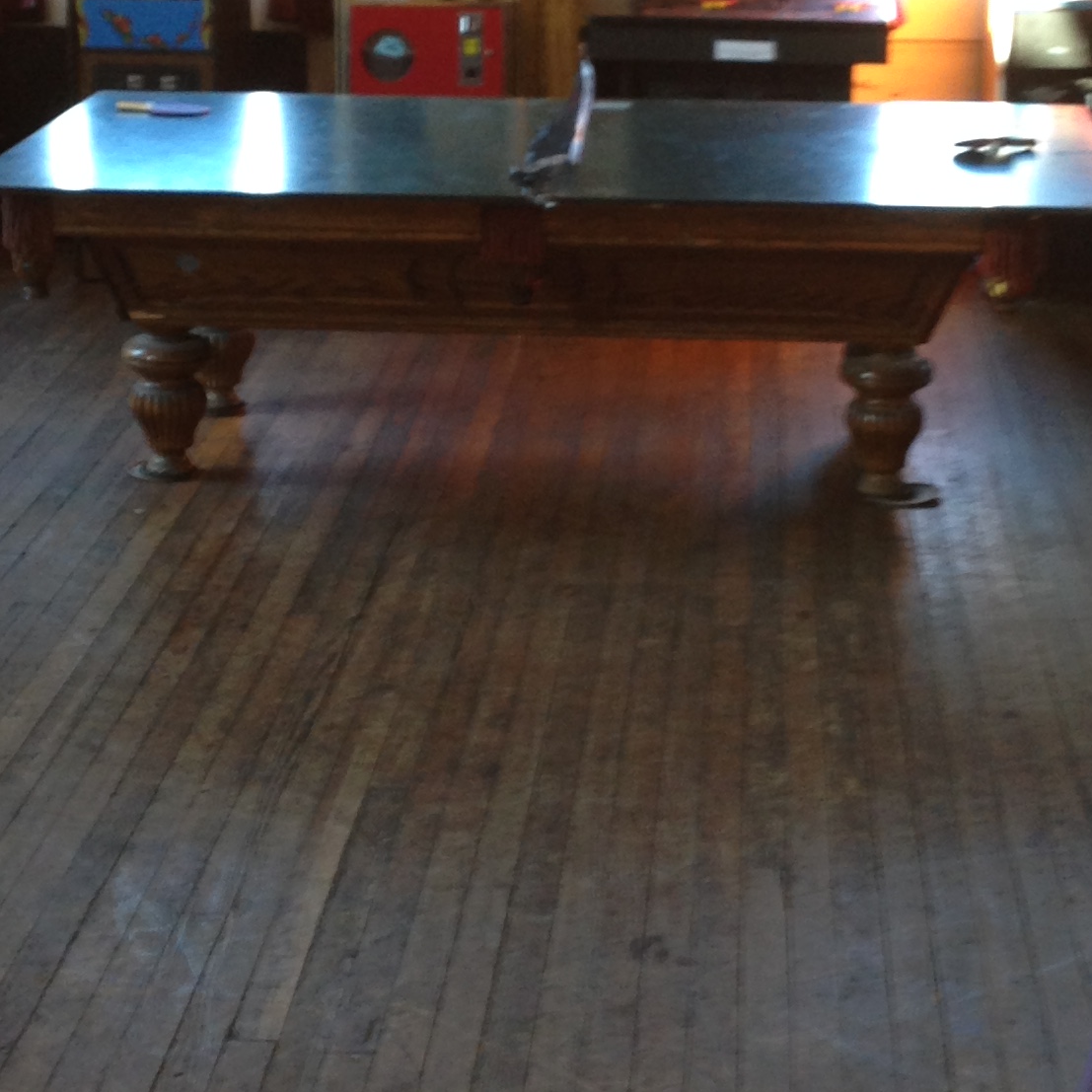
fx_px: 3069
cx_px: 497
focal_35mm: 86
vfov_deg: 20.1
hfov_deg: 20.2
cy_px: 378
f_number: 2.4
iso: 80
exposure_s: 1/20
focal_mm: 4.12
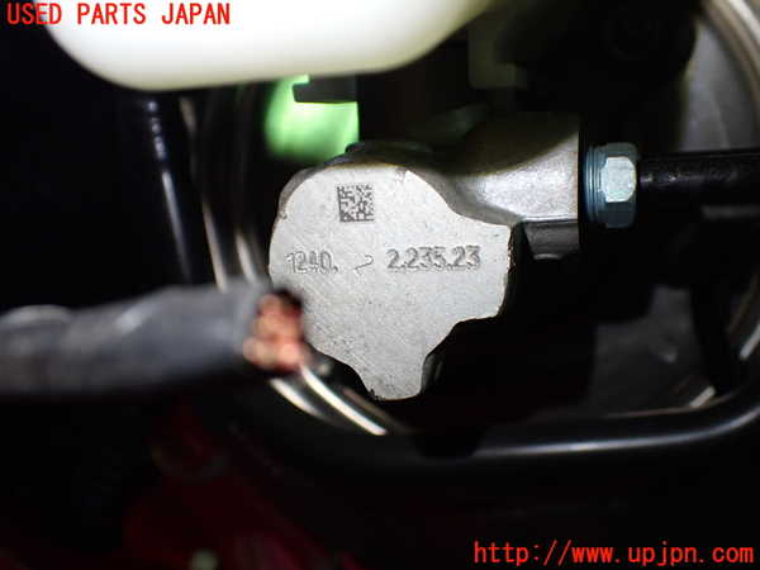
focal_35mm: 32
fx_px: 703
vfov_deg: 44.2
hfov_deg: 56.8
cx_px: 380
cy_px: 285
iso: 400
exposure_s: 1/125
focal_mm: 5.79
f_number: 2.4
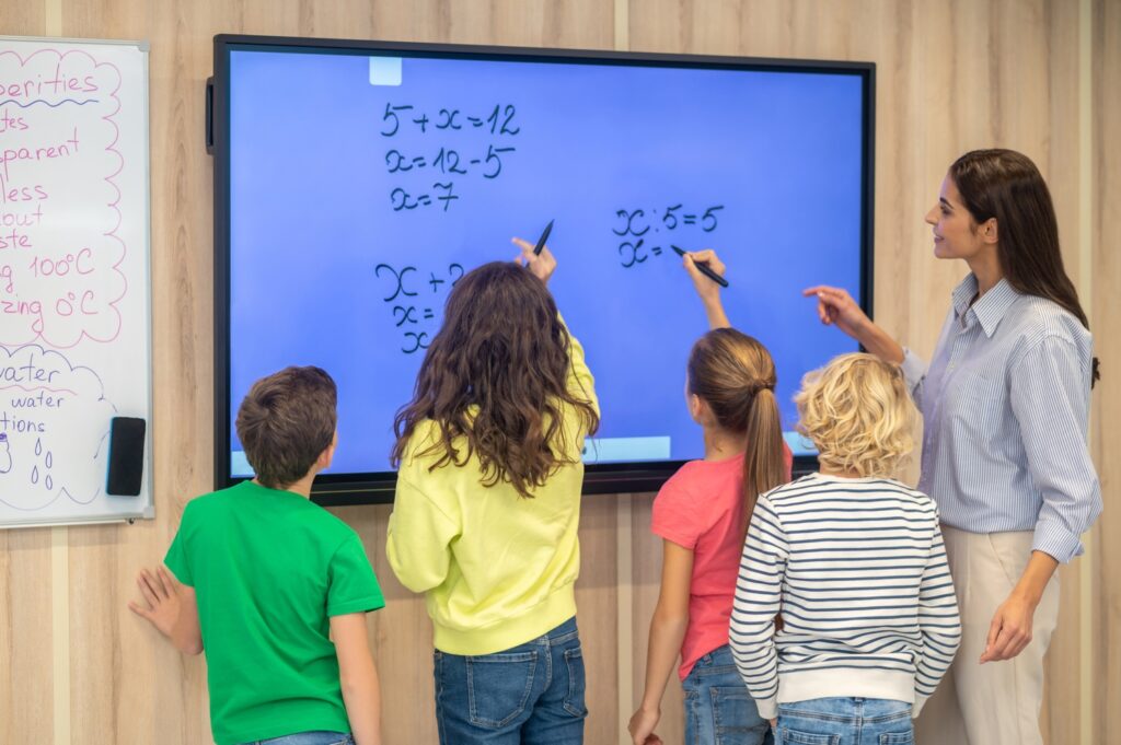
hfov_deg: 23.9
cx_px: 560
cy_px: 372
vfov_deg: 16.0
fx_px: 2645
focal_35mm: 85
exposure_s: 1/160
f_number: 2.2
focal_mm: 85
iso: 320
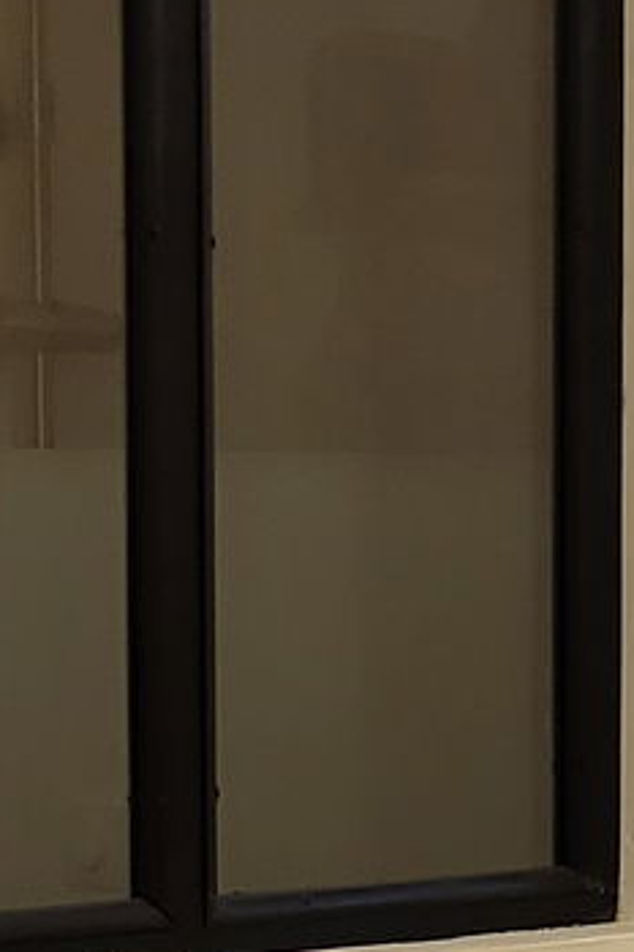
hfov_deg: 8.2
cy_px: 1282
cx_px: 756
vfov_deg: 12.1
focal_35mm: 165
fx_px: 4363
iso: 250
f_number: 1.8
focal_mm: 5.4
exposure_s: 1/50
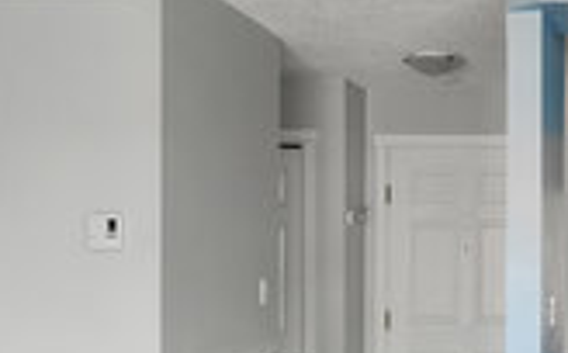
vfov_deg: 19.8
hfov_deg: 28.2
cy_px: 266
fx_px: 1005
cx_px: 653
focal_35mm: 65
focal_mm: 24
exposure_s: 1/10
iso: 320
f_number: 7.1
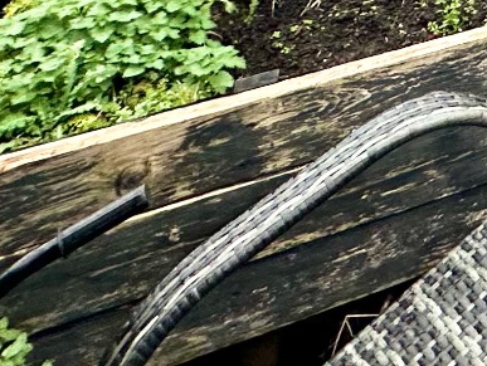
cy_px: -582
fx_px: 1042
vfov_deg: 13.1
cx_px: 905
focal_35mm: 74
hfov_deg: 19.1
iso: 64
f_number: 2.2
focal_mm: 2.22
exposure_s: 1/99
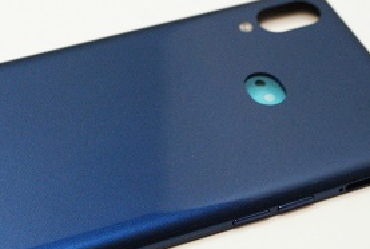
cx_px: 122
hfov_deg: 18.5
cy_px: 172
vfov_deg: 12.5
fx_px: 1133
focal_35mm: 110
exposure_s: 1/320
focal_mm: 35
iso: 1600
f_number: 5.6
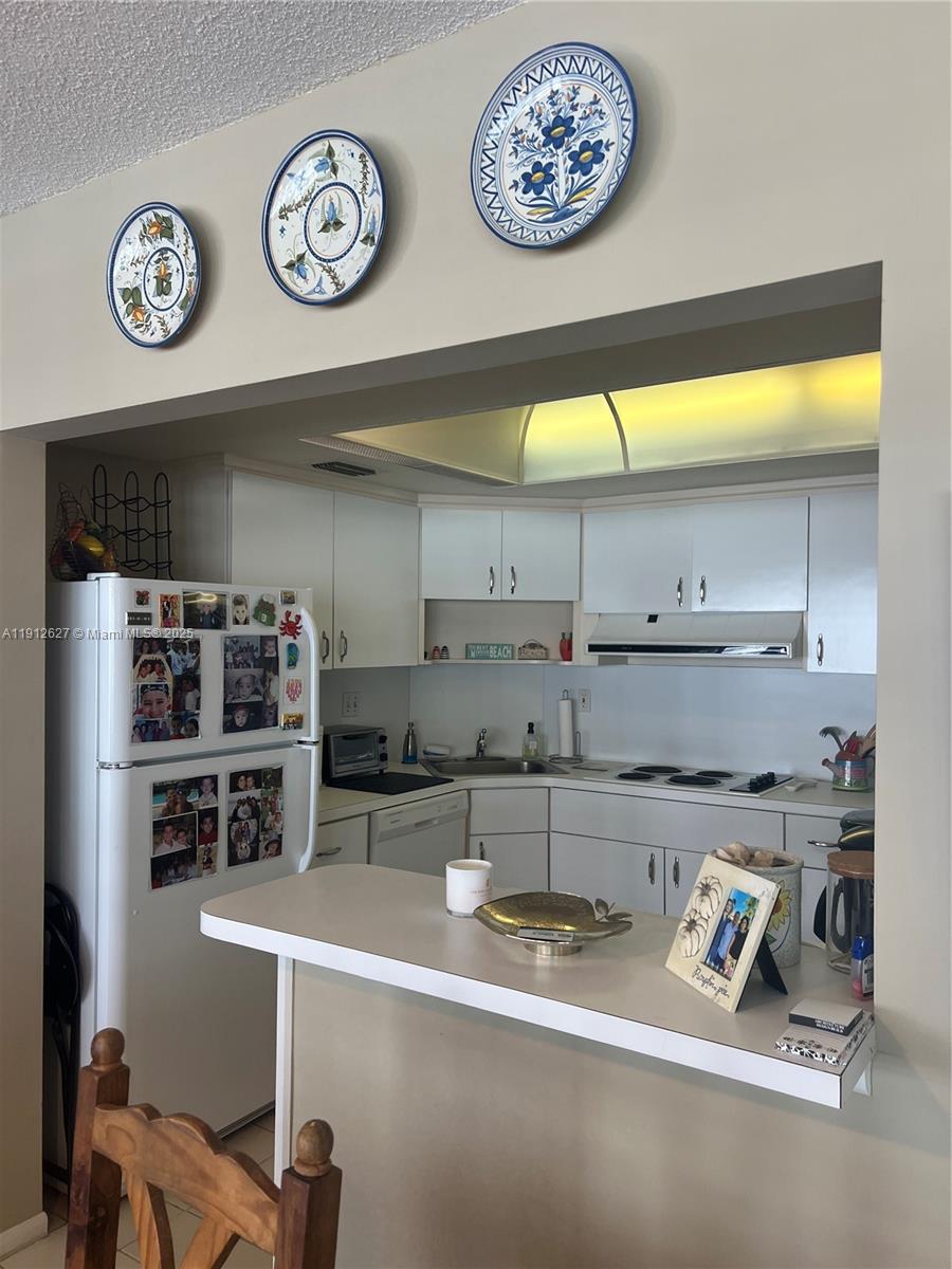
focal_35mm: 26
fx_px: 953
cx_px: 476
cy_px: 634
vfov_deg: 67.3
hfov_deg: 53.1
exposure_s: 1/120
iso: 64
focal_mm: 5.7
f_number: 1.5
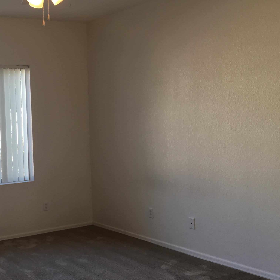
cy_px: 146
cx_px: 40
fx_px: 467
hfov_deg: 32.1
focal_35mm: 51
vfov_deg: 33.4
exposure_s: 1/30
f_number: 2.2
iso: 32
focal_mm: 4.15
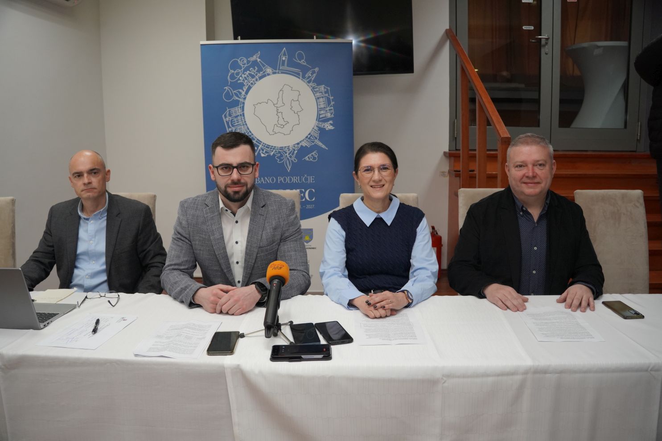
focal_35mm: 27
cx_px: 331
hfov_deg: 67.4
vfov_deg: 47.9
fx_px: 496
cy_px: 220
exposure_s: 1/160
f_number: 4
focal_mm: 18
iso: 1000
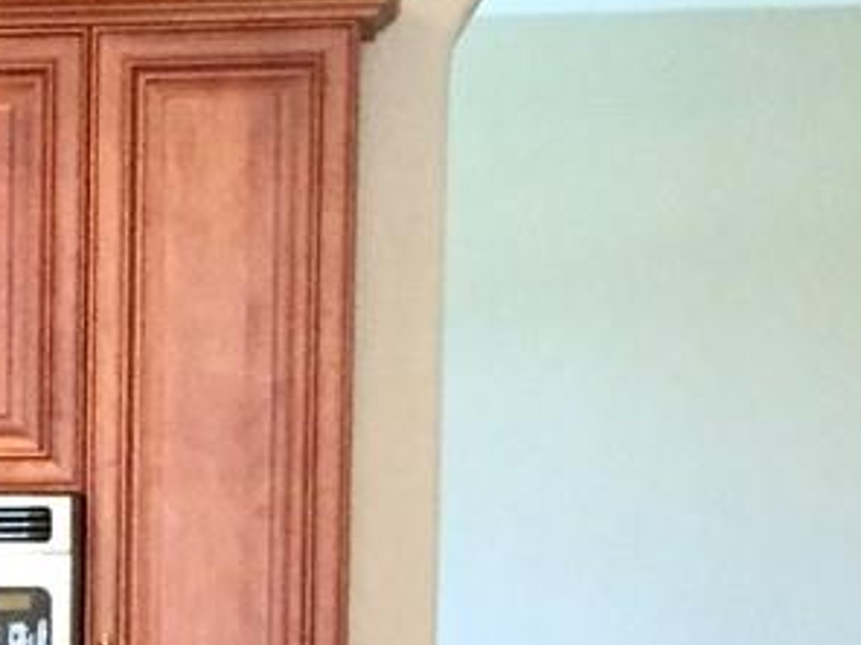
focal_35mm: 157
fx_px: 3905
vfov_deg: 9.2
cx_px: -367
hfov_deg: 12.1
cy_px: 956
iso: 250
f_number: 2.2
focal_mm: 4.15
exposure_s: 1/30
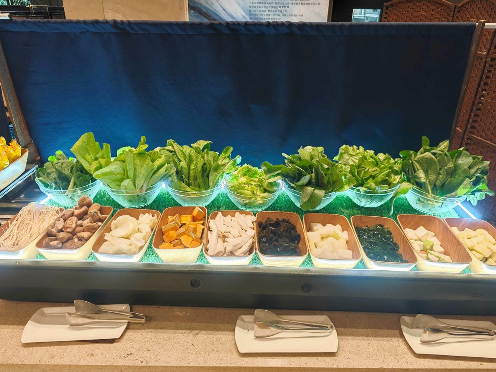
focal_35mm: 24
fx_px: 344
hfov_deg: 71.6
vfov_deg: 56.8
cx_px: 246
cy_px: 188
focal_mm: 8.72
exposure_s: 1/60.1
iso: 640
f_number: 1.63
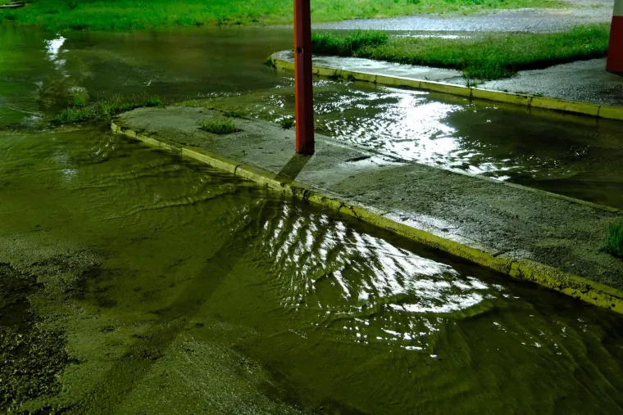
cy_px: 208
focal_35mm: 41
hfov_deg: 47.4
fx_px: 710
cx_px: 312
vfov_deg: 32.6
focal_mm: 27.4
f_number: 2.8
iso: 6400
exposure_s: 1/6
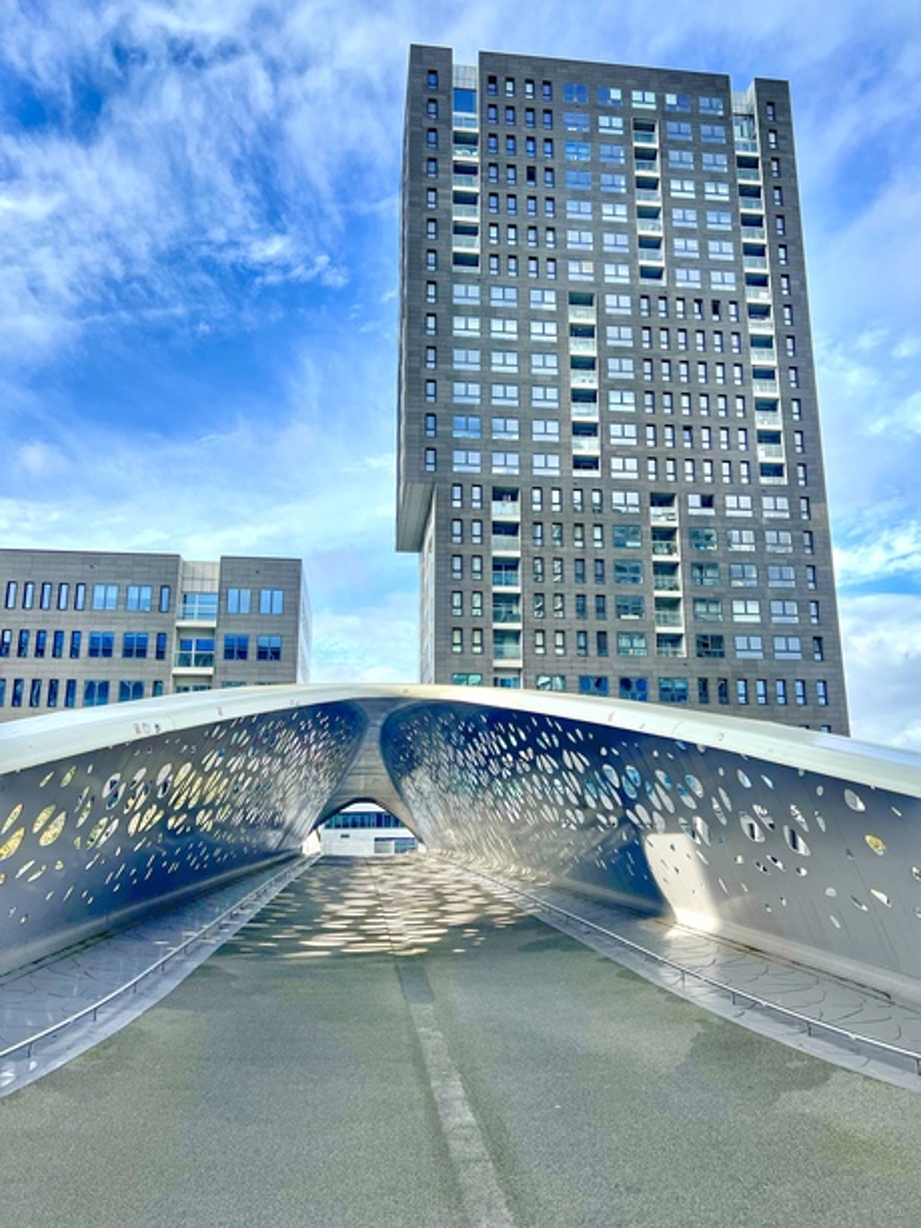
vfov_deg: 67.3
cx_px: 460
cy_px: 614
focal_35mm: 26
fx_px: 922
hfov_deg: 53.1
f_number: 1.5
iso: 50
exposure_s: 1/3077
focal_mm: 5.7
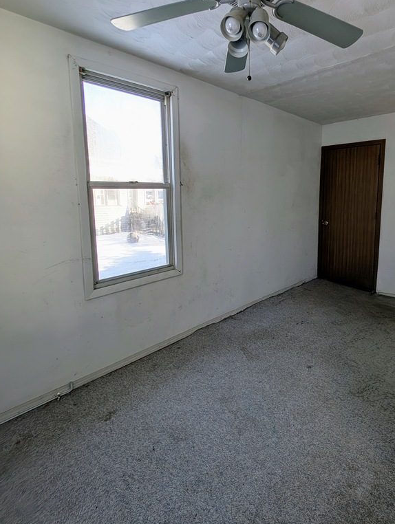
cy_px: 221
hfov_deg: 73.4
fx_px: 258
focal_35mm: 17
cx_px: 252
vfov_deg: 90.2
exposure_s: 1/248
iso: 49
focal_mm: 2.23
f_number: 1.95
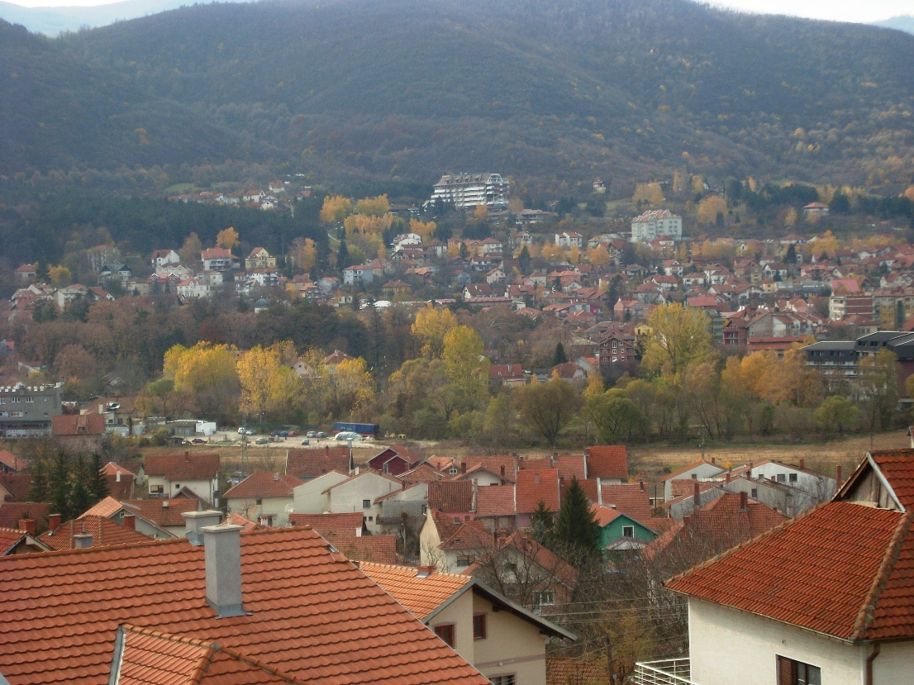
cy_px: 342
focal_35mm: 92
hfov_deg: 21.3
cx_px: 457
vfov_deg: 16.1
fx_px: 2429
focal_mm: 15.3
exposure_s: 1/350
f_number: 5
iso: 80
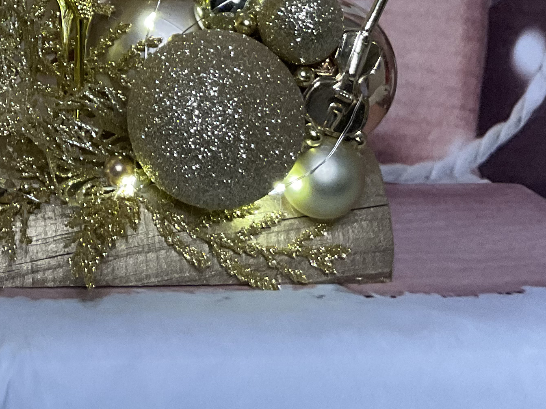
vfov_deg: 15.8
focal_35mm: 87
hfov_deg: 21.8
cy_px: -179
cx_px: 27
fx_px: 1372
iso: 125
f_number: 1.8
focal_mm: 3
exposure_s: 1/60
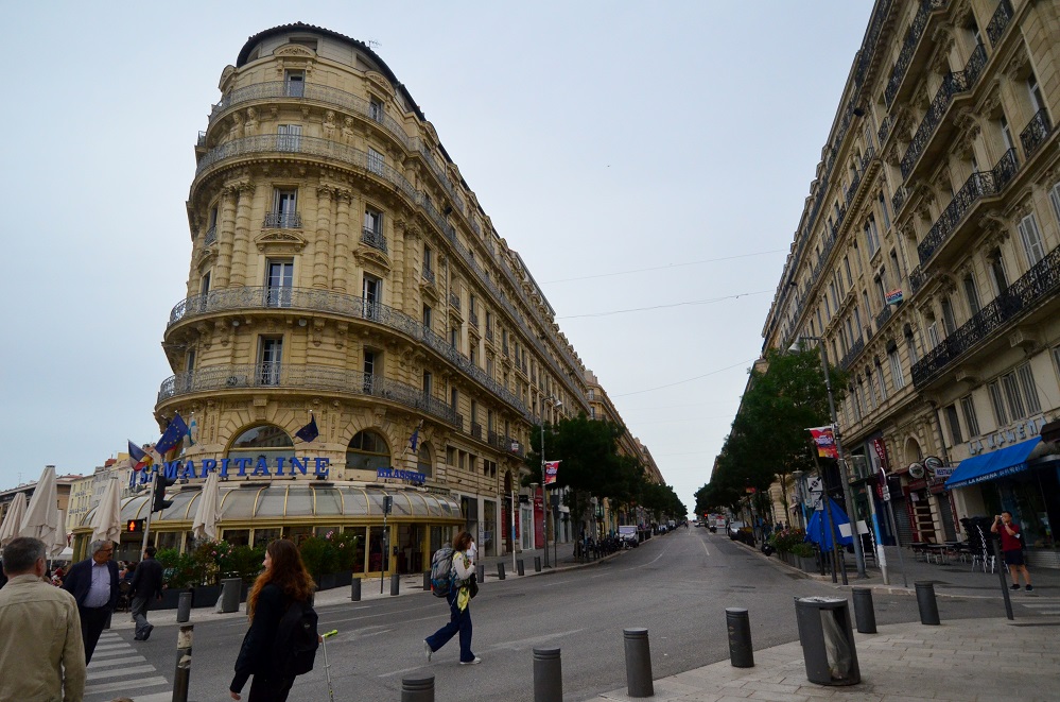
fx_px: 617
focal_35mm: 21
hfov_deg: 81.3
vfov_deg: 59.2
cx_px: 530
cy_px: 351
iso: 1400
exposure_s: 1/8000
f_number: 4.5
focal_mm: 14
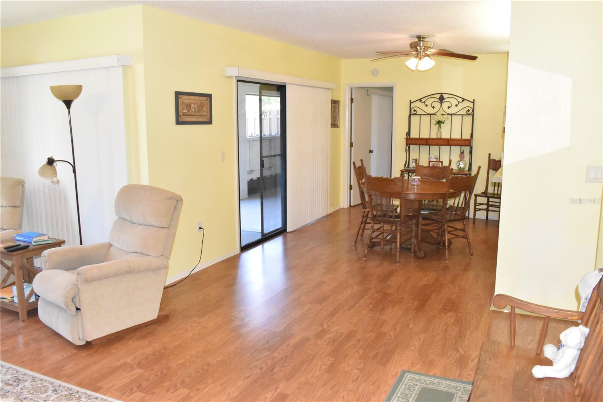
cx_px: 302
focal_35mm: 30
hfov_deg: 61.9
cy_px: 201
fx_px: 502
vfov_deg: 43.6
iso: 8000
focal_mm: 20
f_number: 13
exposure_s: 1/60
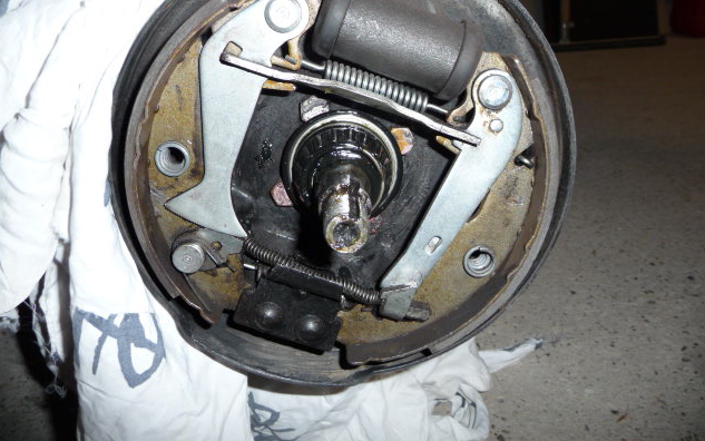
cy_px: 177
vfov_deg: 41.7
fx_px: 577
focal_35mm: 30
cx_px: 353
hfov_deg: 62.9
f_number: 3.3
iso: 100
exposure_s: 1/30
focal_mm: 4.7
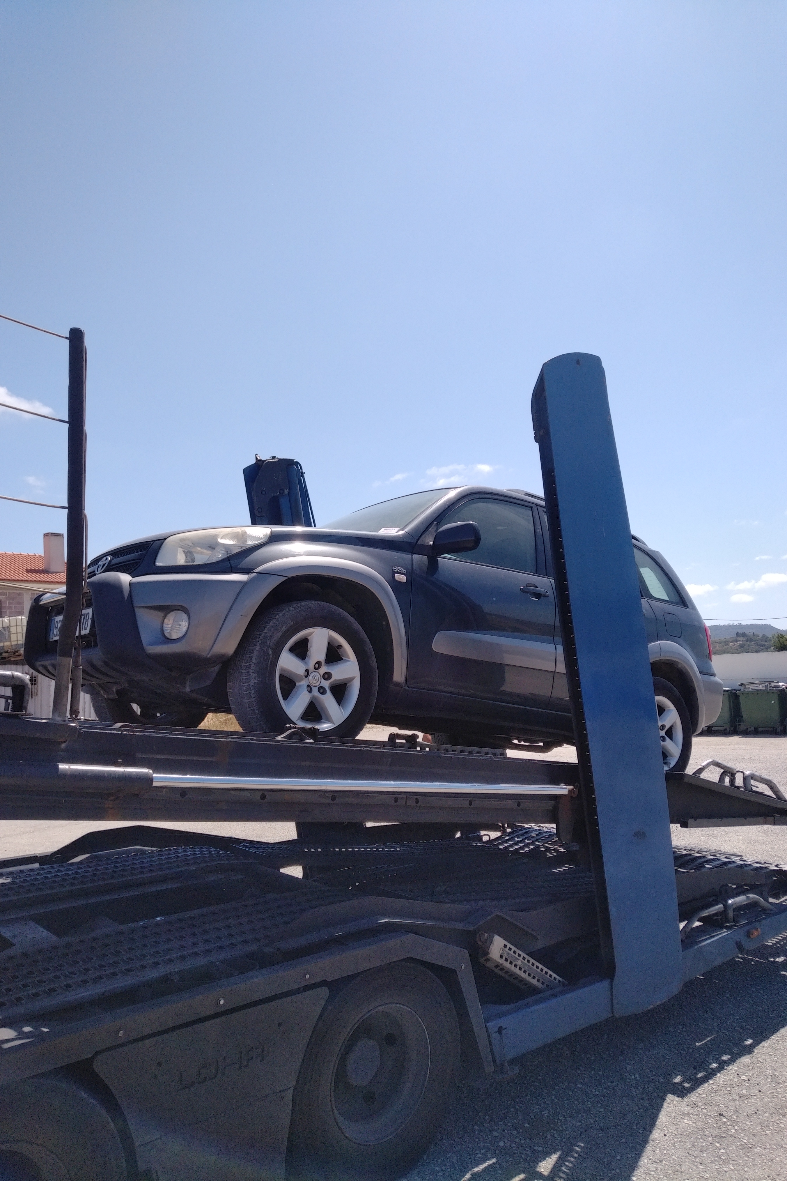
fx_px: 820
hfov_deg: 51.3
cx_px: 394
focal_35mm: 25
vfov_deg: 71.5
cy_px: 590
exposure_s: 1/1953
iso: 100
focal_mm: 4.52
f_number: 2
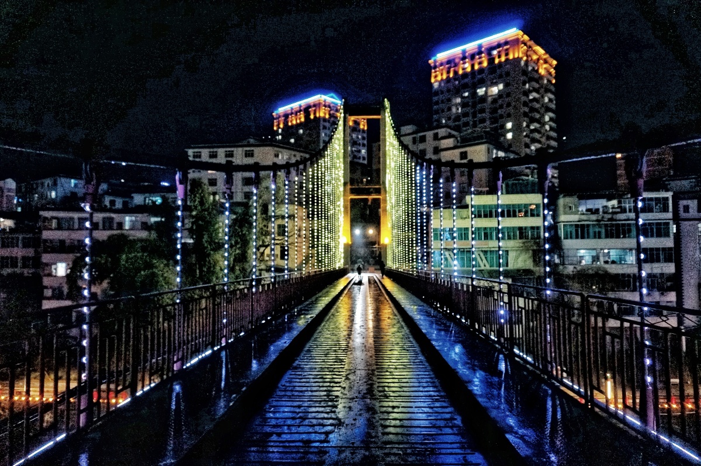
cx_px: 350
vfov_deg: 53.0
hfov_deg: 73.8
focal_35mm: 24
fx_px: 467
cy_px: 233
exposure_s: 1/80
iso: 6400
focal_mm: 16
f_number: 4
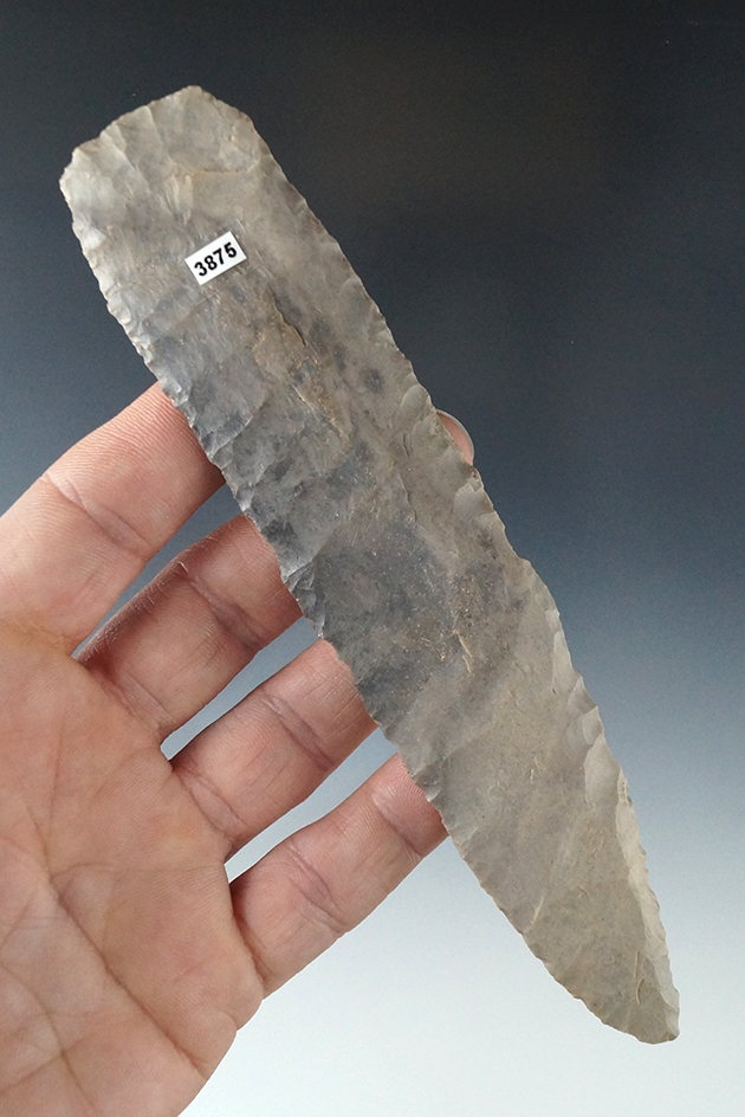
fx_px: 1024
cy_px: 558
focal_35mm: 33
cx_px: 372
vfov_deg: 57.2
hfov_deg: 40.0
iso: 1600
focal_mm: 22
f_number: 7.1
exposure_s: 1/200
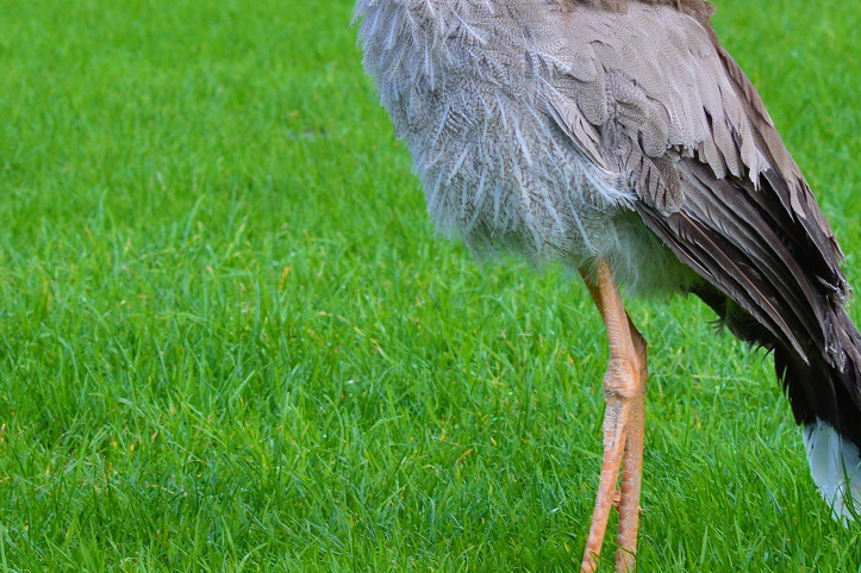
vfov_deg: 4.3
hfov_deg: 6.4
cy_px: 91
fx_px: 7651
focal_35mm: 320
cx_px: 542
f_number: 10
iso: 400
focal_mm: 95
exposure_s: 1/160
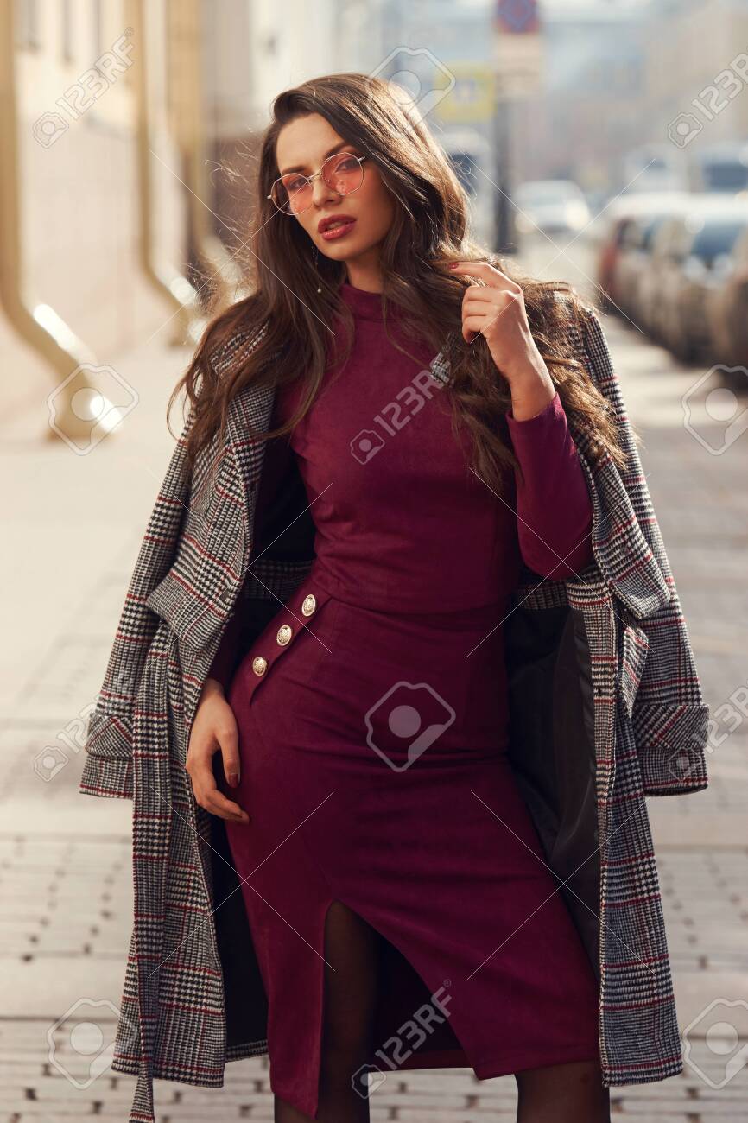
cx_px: 374
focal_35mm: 160
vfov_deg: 12.8
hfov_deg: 8.6
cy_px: 562
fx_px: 4989
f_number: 6.3
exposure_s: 1/200
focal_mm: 160
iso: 100
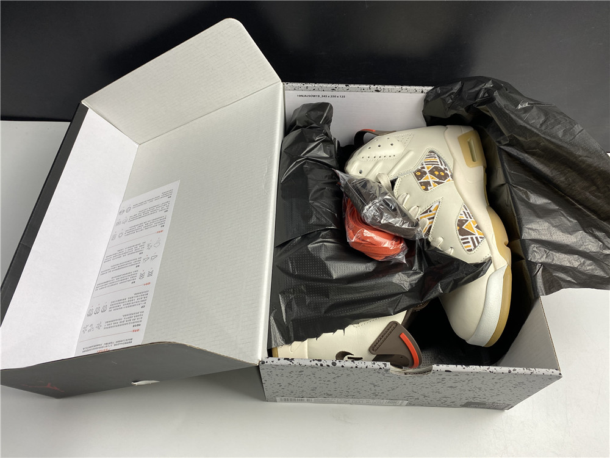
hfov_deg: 67.3
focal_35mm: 26
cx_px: 305
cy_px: 229
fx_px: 458
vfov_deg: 53.1
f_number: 1.8
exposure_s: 1/100
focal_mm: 4.25
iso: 50
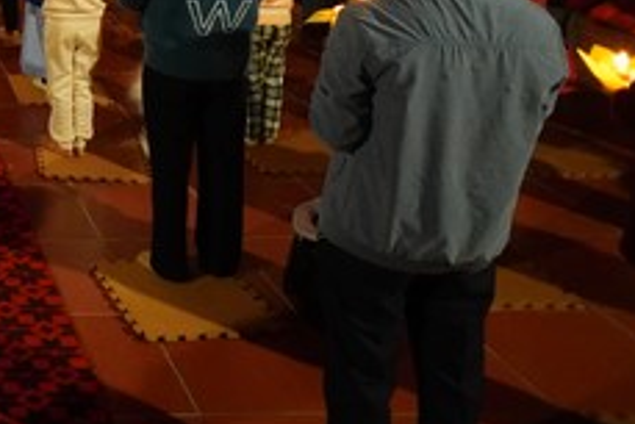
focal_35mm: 68
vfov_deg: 19.0
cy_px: -79
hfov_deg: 25.4
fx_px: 1200
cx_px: -200
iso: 3200
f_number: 2.8
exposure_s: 1/60
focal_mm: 16
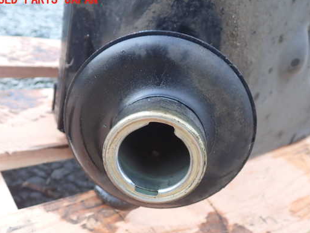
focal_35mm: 35
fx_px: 314
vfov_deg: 40.7
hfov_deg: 52.5
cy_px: 128
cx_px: 169
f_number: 2.3
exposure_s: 1/60
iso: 100
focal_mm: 5.4
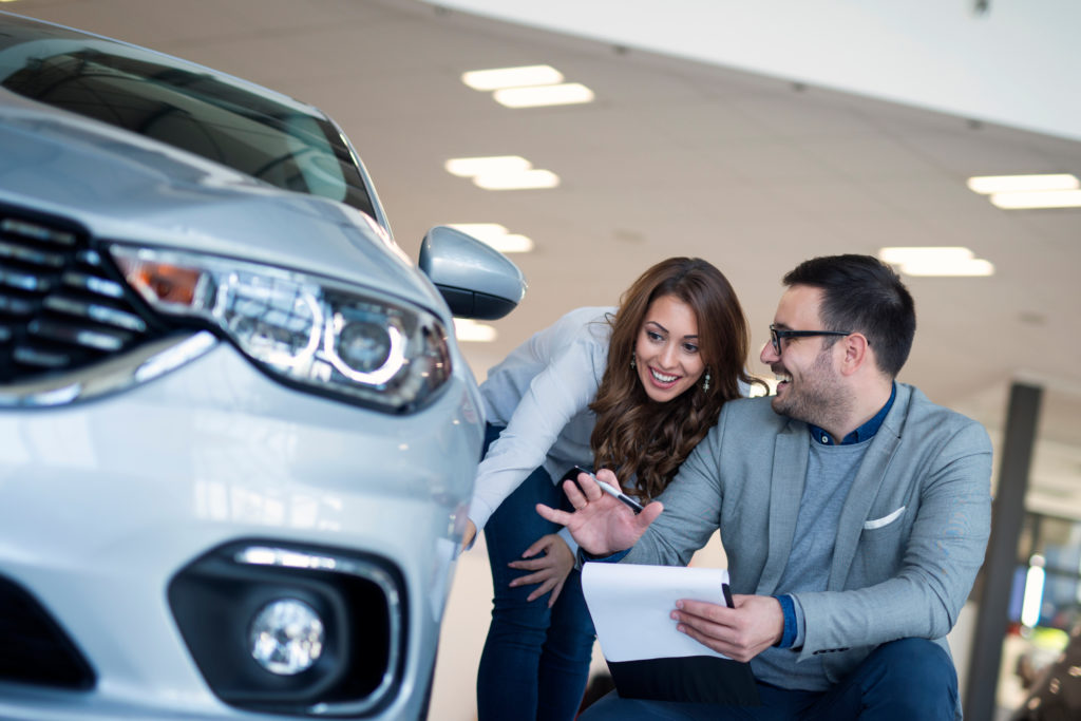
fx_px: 1501
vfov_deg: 27.0
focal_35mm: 50
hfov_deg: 39.6
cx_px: 540
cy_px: 360
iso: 320
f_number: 1.8
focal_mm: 50
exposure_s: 1/500
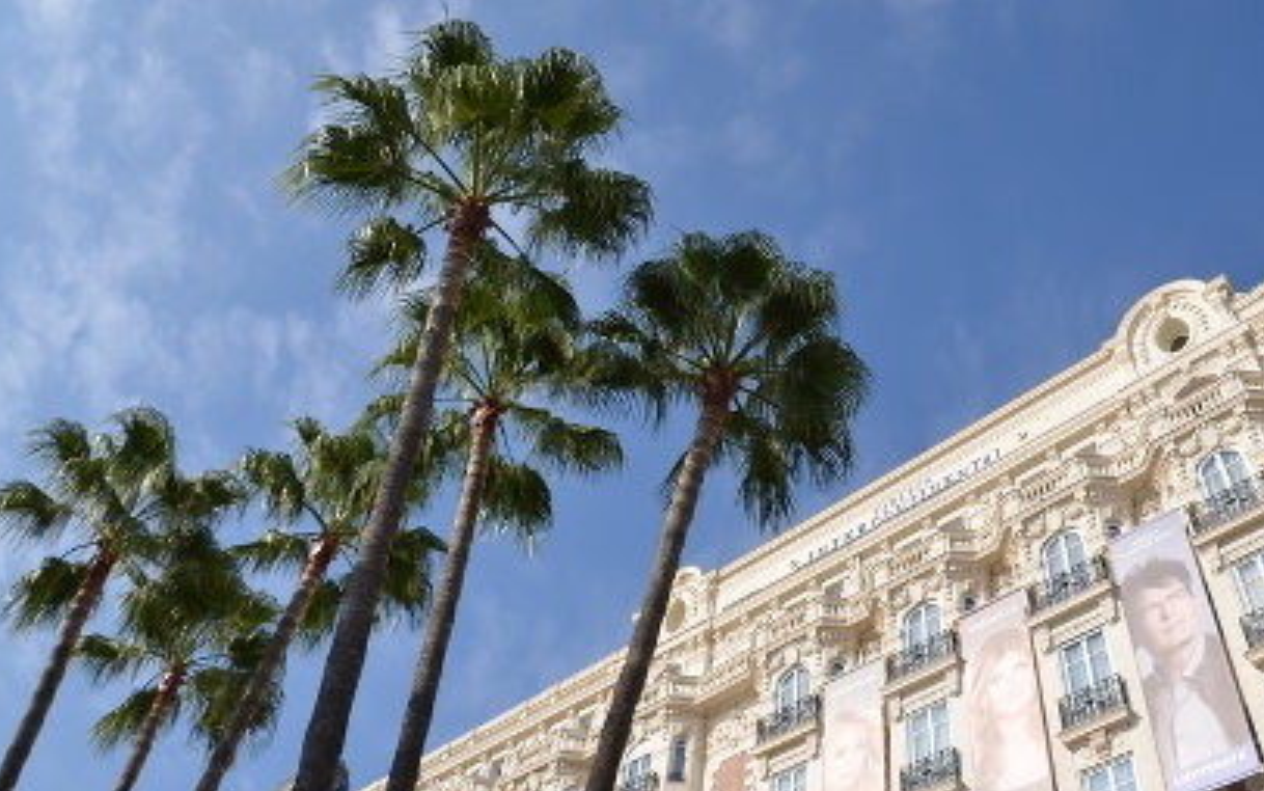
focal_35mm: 34
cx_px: 669
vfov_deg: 37.3
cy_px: 416
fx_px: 1172
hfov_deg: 56.7
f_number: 9
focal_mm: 18
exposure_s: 1/250
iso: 100
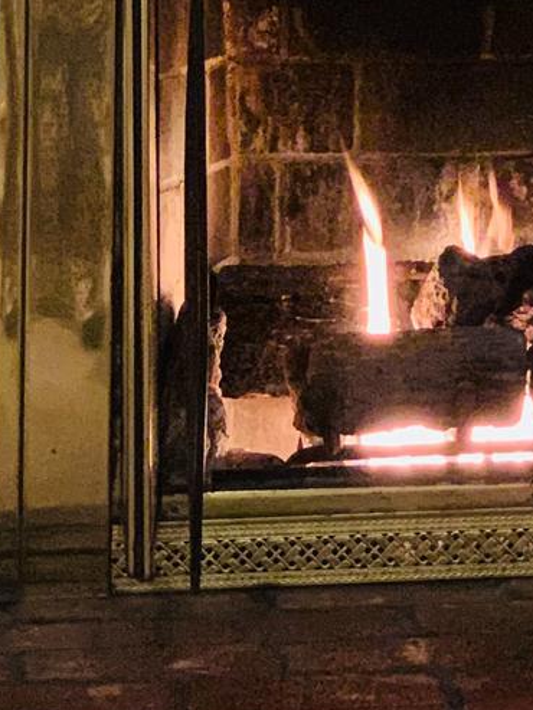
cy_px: -127
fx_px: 3324
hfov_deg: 9.0
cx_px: 681
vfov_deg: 11.9
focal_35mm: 162
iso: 640
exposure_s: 1/30
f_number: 2.4
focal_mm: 6
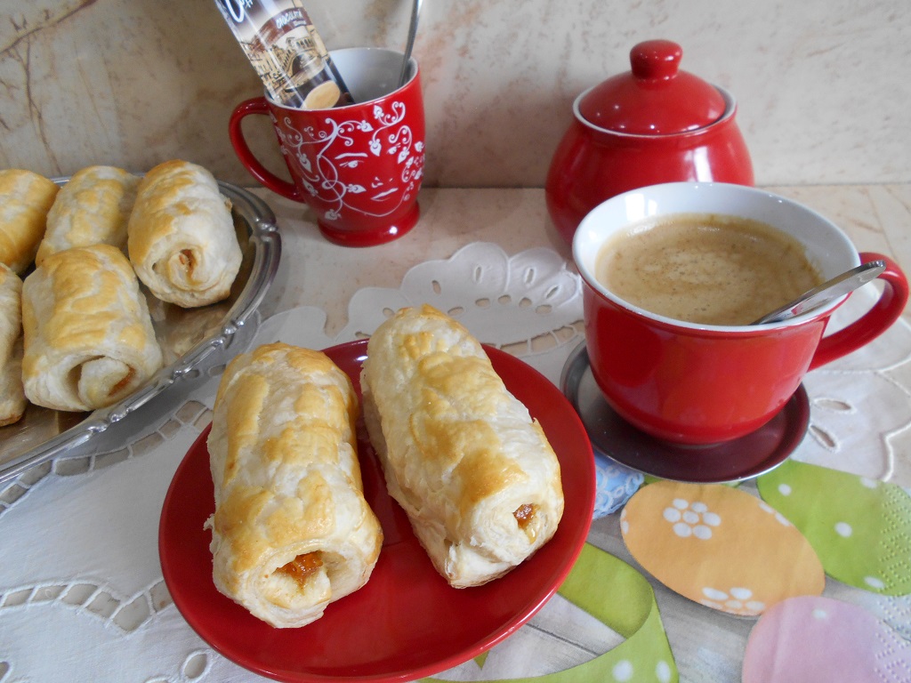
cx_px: 456
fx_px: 684
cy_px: 342
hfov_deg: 67.3
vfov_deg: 53.1
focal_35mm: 26
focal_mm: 4.6
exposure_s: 1/30
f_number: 3.2
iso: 250
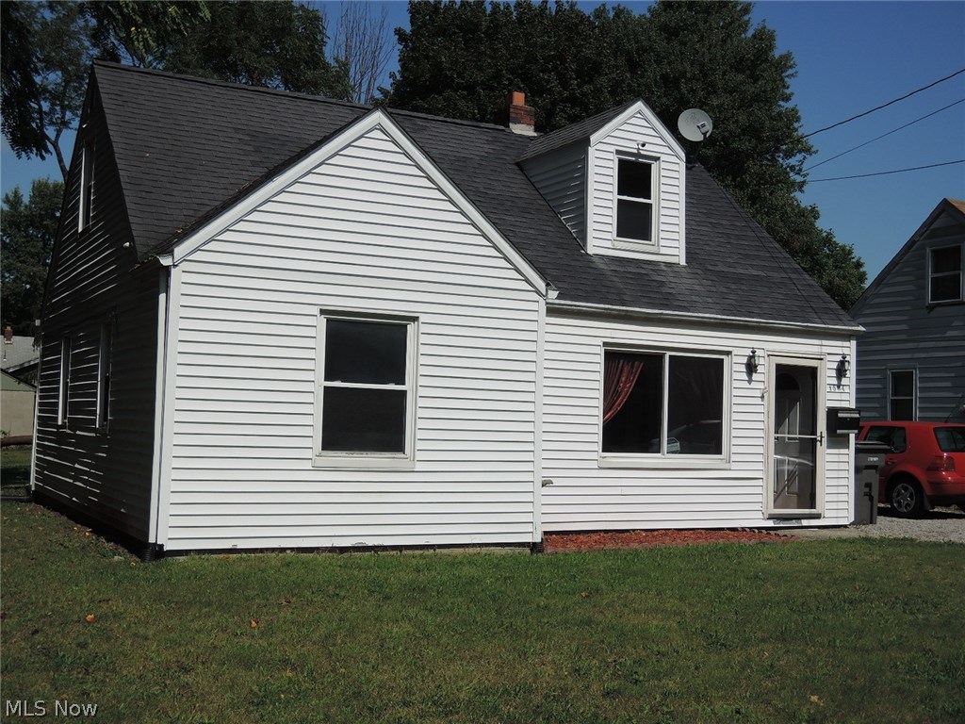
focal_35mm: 45
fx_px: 1254
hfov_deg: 42.1
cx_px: 482
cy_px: 362
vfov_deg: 32.2
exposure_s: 1/250
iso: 80
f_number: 3.7
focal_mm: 9.6
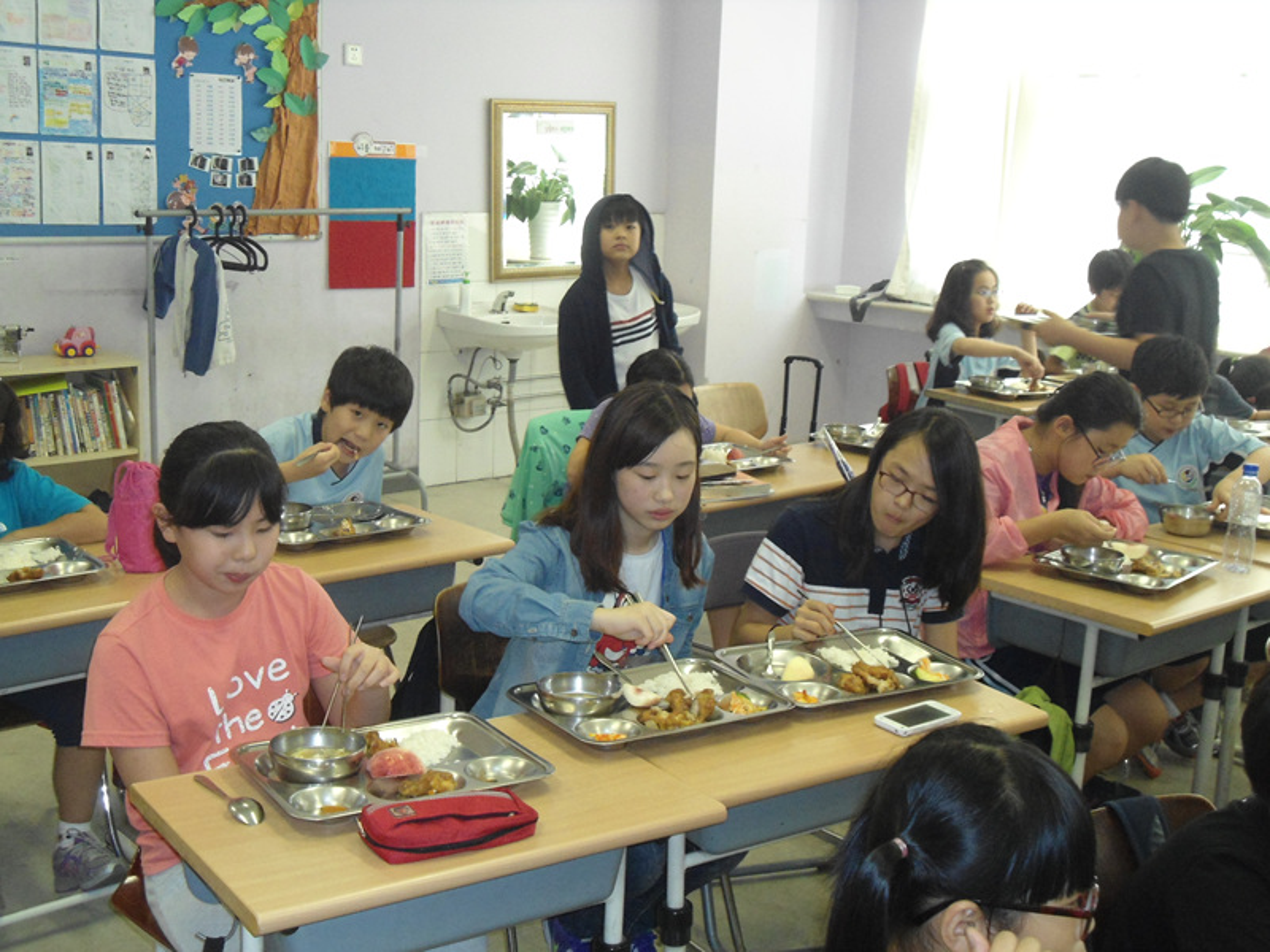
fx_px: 1614
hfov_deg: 42.9
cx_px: 635
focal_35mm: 44
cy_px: 476
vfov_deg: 32.9
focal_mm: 7.9
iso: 400
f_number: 3.5
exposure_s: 1/50
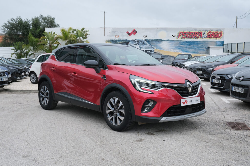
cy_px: 83
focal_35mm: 40
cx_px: 125
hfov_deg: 48.5
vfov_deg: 33.4
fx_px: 278
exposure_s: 1/200
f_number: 8
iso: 640
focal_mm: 26.4
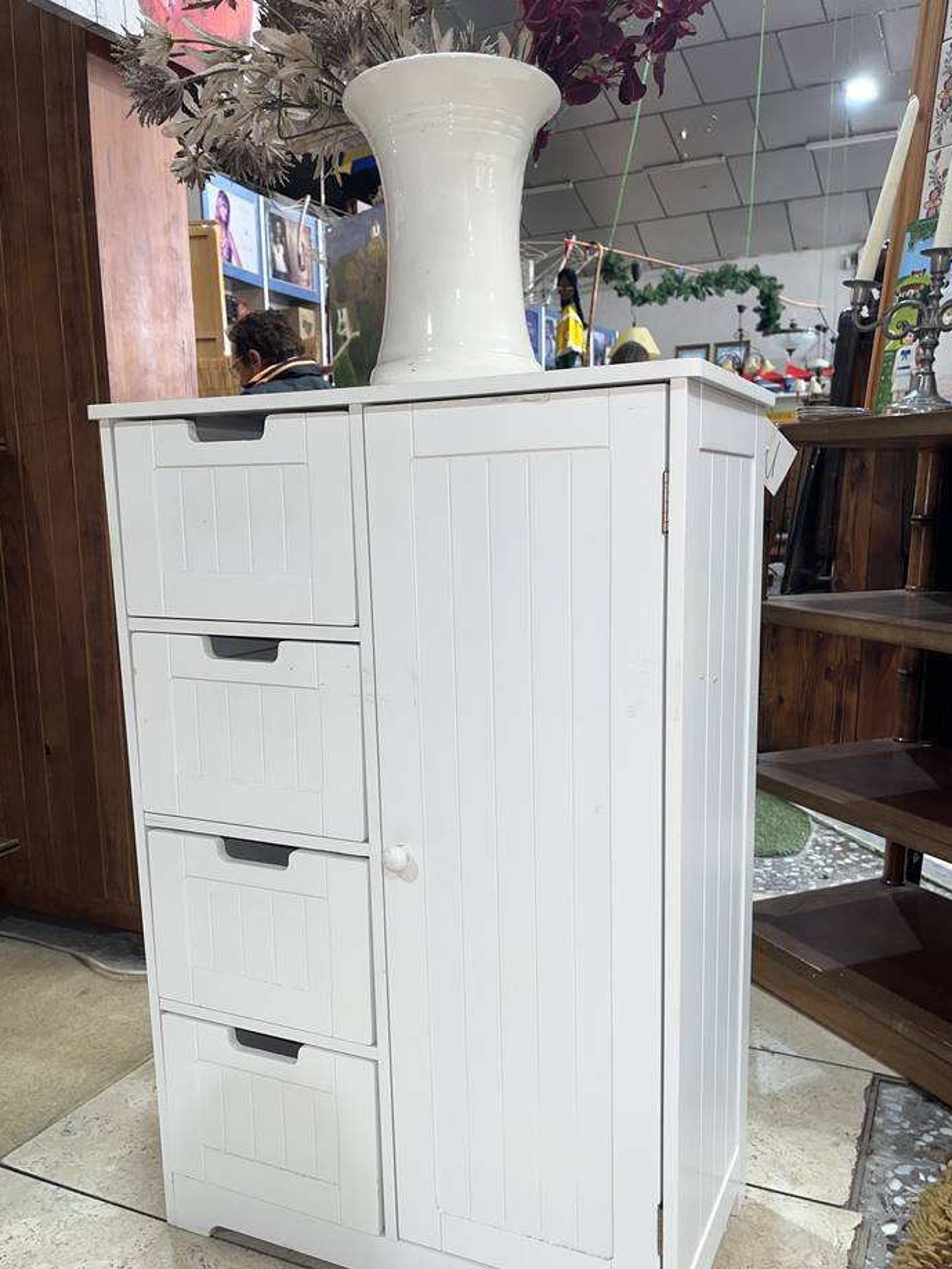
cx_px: 474
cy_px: 705
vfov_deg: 61.5
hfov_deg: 48.2
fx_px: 1063
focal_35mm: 29
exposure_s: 1/46
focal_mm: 5.1
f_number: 1.6
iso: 32
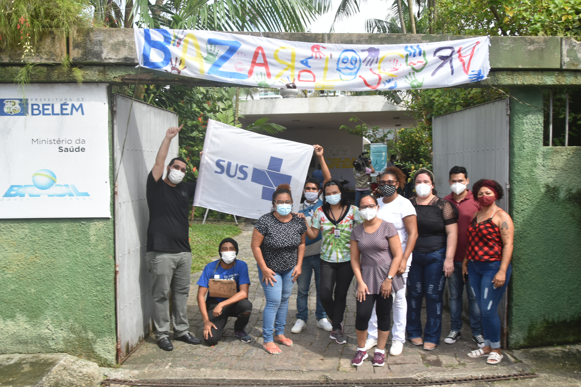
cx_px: 290
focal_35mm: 33
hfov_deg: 57.2
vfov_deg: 40.0
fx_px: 533
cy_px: 194
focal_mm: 22
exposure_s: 1/250
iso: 250
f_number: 8
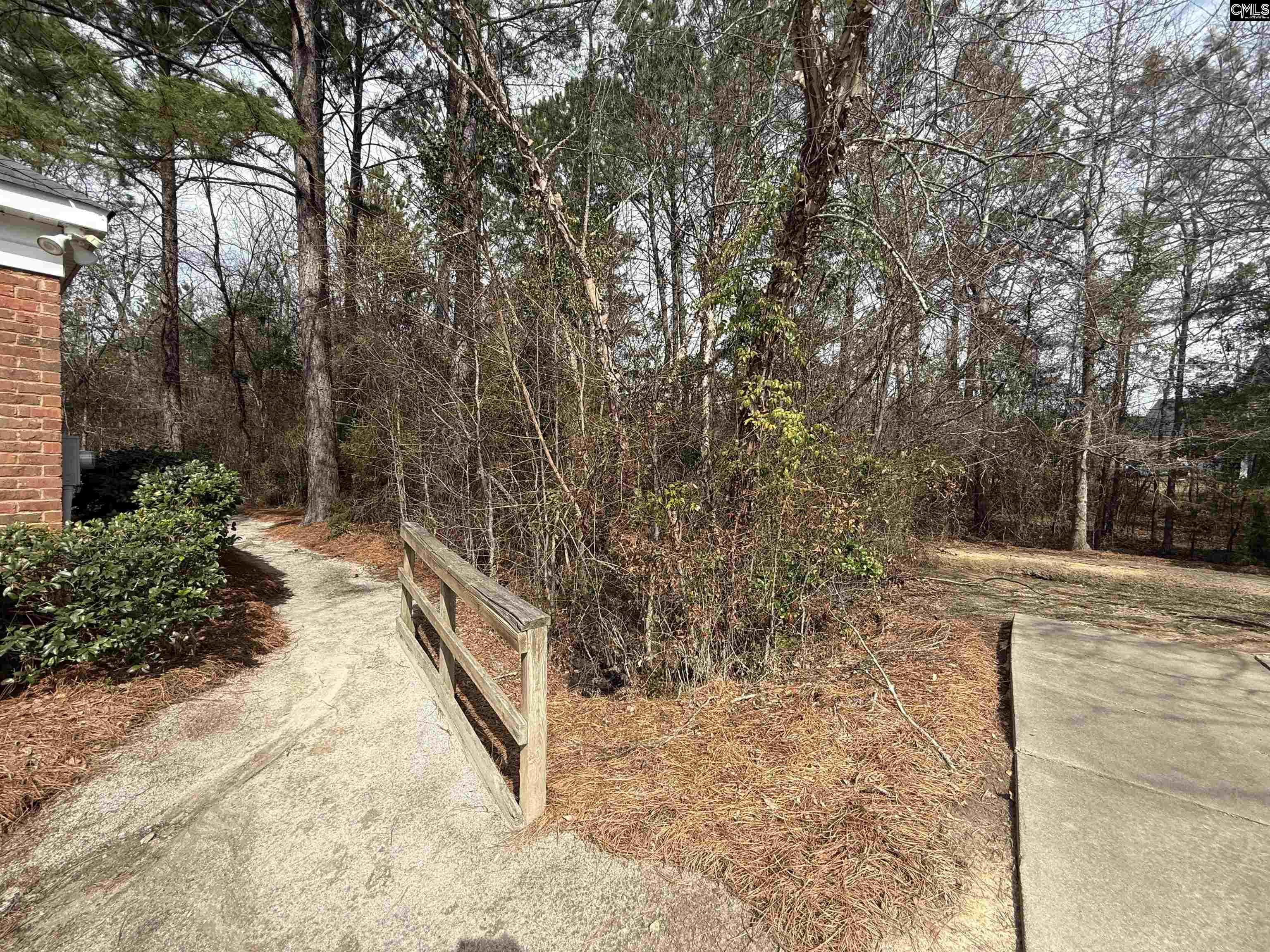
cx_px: 635
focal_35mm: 14
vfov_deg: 85.7
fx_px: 514
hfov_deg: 102.1
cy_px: 476
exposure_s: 1/1125
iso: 50
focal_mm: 2.22
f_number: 2.2
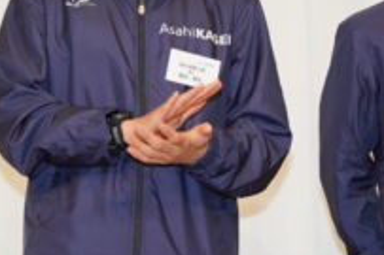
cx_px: 316
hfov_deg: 14.1
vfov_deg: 9.4
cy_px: 48
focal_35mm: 145
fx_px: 1545
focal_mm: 59
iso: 640
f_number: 5
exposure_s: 1/250
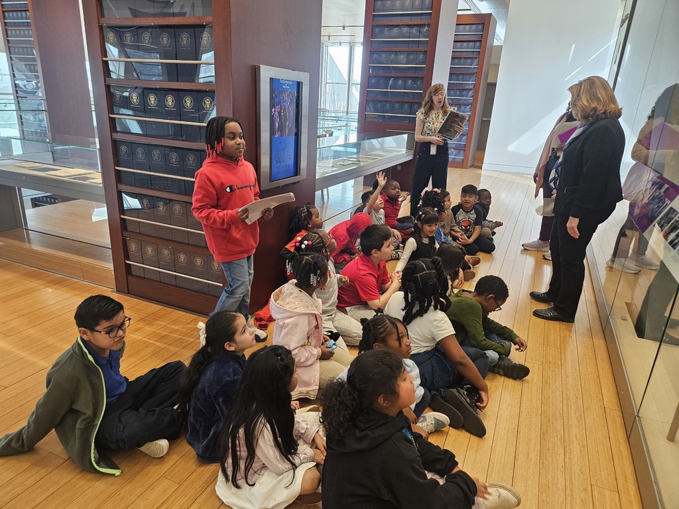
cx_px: 340
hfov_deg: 73.9
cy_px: 254
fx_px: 451
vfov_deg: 58.9
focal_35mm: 23
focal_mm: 5.4
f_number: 1.8
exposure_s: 1/120
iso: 250
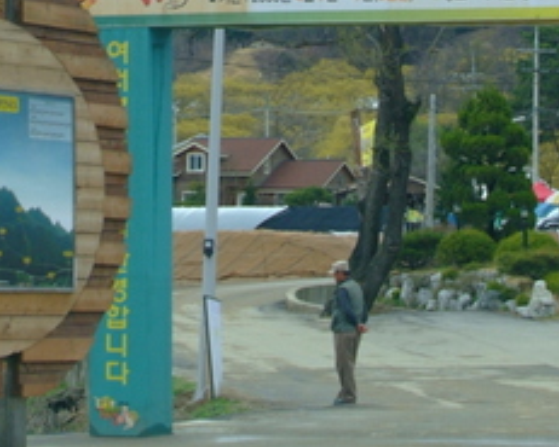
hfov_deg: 9.4
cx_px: 330
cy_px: 31
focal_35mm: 205
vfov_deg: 7.5
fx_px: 3393
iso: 400
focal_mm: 48
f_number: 8
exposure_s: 1/250
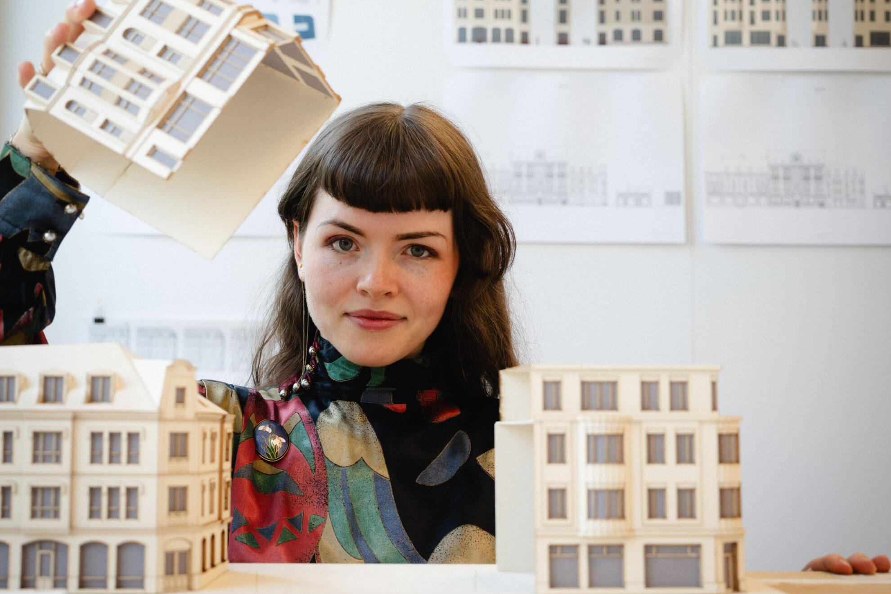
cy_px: 299
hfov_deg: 37.4
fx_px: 1312
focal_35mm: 53
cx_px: 371
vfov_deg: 25.5
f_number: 4
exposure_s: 1/100
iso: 320
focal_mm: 41
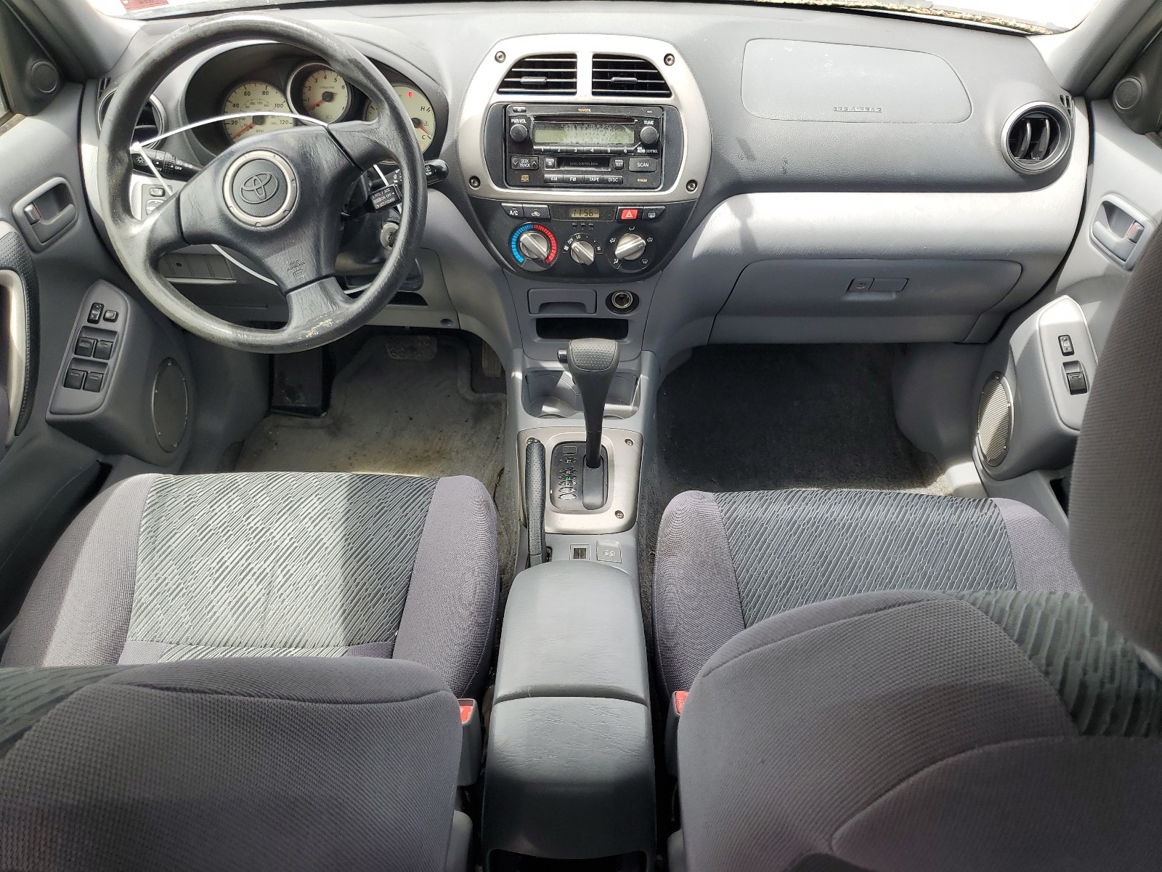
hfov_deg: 67.3
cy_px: 436
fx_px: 873
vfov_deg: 53.1
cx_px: 581
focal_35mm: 26
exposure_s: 1/370
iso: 50
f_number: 1.5
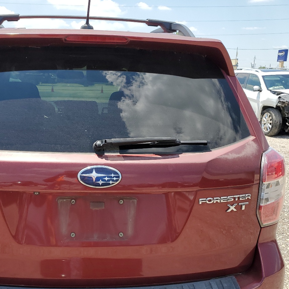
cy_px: 182
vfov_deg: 41.5
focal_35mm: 40
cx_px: 85
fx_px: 378
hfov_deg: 41.0
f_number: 1.5
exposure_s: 1/2500
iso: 50
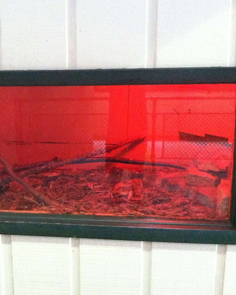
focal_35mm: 49
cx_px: 55
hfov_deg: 30.3
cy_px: 139
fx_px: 428
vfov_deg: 38.0
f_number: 2.8
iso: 1000
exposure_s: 1/15
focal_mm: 3.85
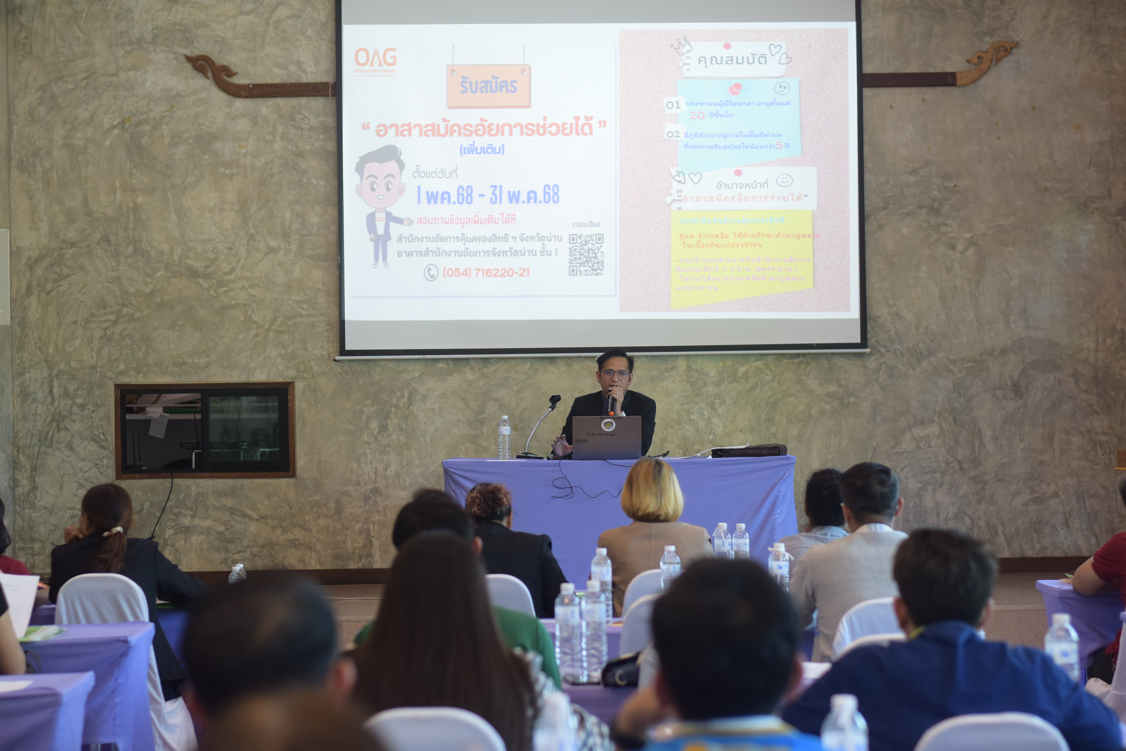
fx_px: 2346
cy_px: 376
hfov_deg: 27.0
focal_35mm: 75
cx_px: 563
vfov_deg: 18.2
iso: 800
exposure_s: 1/320
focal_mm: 50
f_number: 2.8
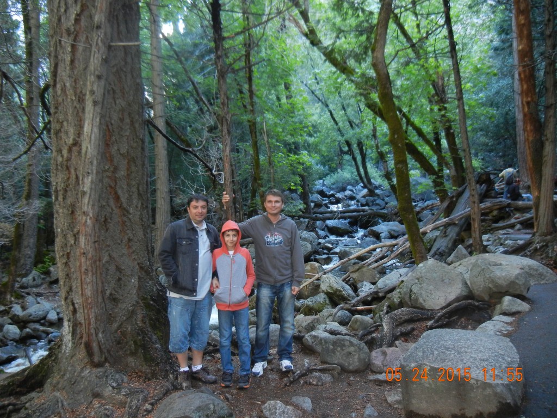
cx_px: 278
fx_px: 483
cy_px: 209
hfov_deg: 60.0
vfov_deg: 46.8
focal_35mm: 30
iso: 400
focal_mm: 5.4
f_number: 3.5
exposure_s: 1/30
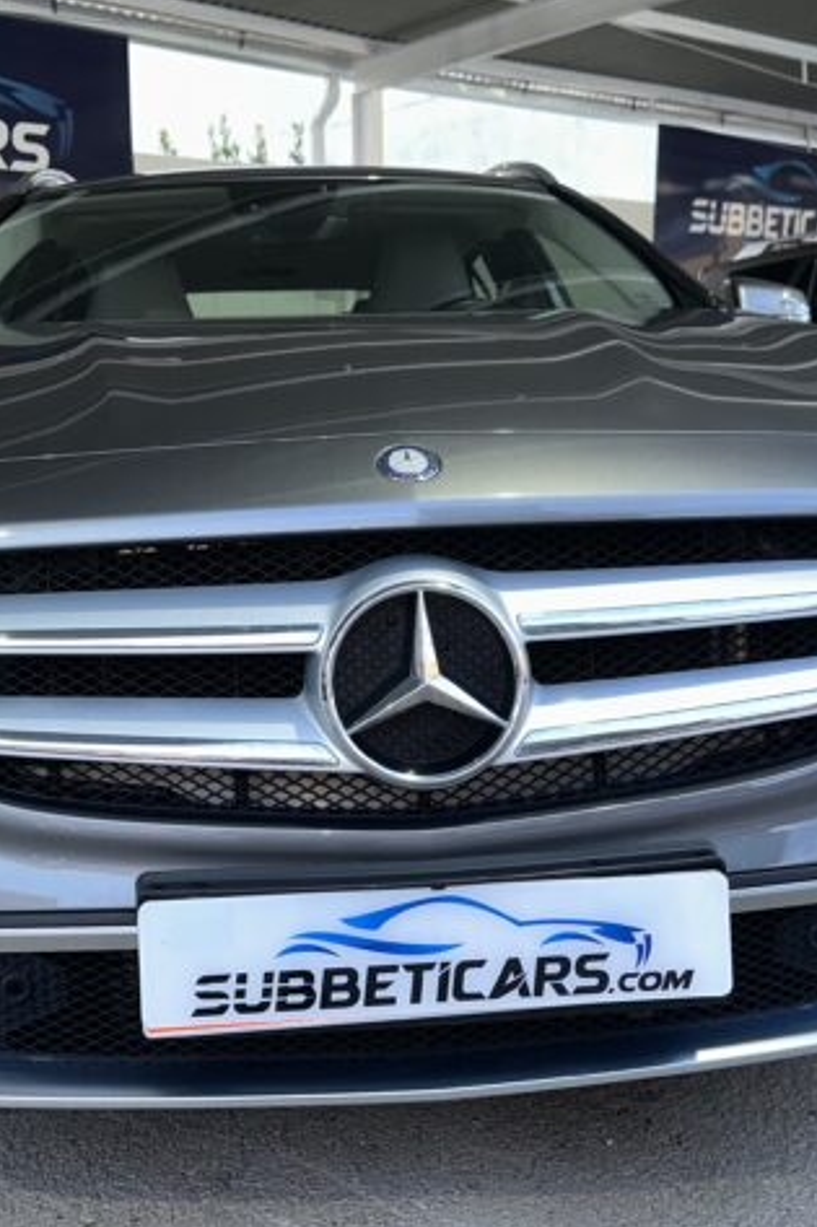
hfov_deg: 31.8
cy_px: 639
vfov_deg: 46.4
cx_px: 363
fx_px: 1431
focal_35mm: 42
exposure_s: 1/45
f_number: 1.78
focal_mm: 6.86
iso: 80
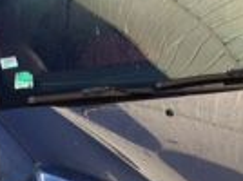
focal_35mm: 139
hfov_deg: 14.0
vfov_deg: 10.3
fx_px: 974
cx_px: 236
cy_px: 261
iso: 32
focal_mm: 4.15
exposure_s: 1/977
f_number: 2.2
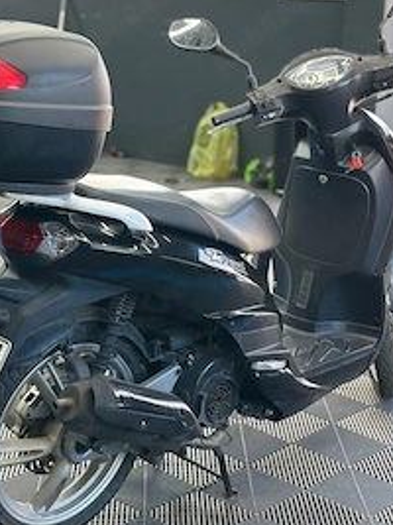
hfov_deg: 20.4
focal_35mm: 72
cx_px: 163
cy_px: 199
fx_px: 1091
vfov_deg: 27.0
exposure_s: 1/68
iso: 125
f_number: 1.78
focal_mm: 6.86
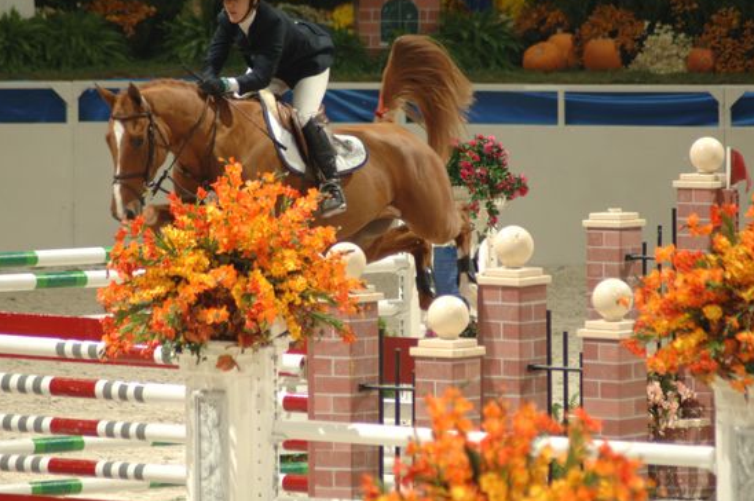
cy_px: 228
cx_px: 370
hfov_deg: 3.9
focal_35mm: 526
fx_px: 11004
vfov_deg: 2.6
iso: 400
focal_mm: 300
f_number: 5.6
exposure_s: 1/250
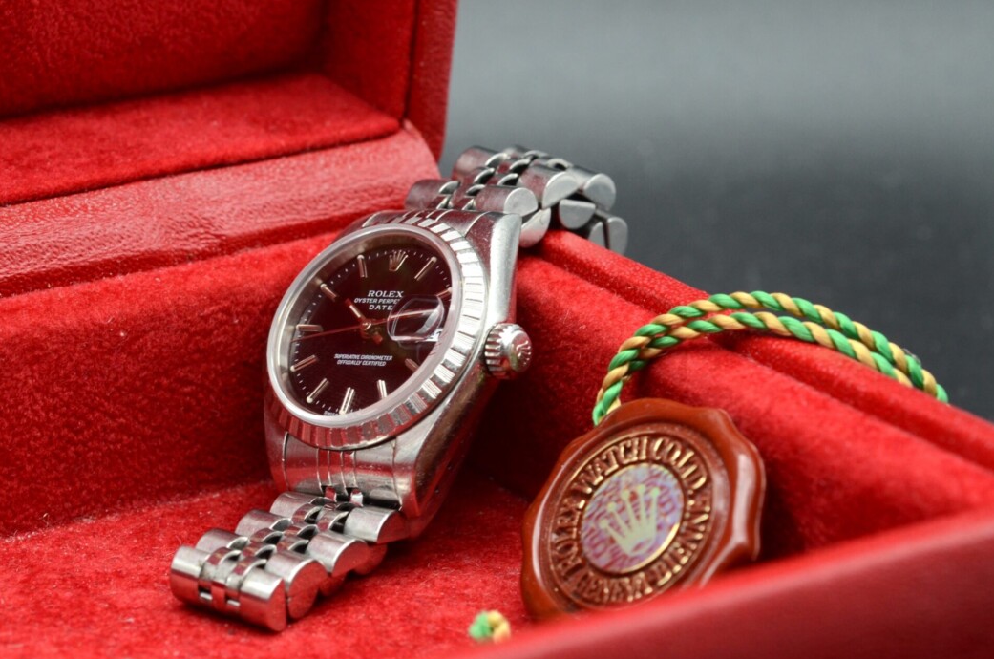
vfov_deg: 11.3
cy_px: 229
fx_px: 3335
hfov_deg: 16.9
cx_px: 347
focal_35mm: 121
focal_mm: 60
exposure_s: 1/40
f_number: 8
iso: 500
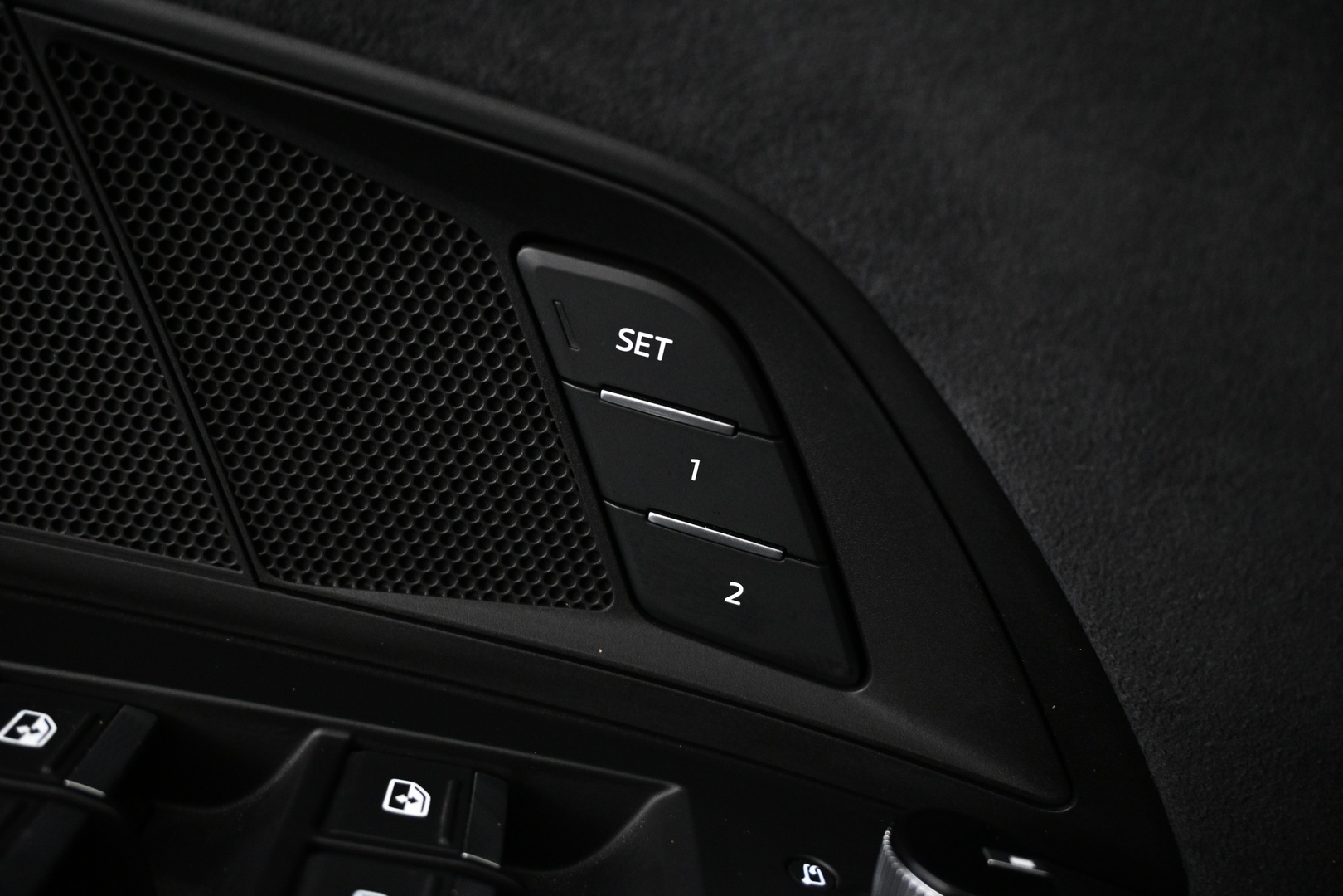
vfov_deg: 40.8
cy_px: 448
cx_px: 672
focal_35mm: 32
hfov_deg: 58.3
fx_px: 1203
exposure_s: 1/20
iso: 1600
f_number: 4
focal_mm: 21.5
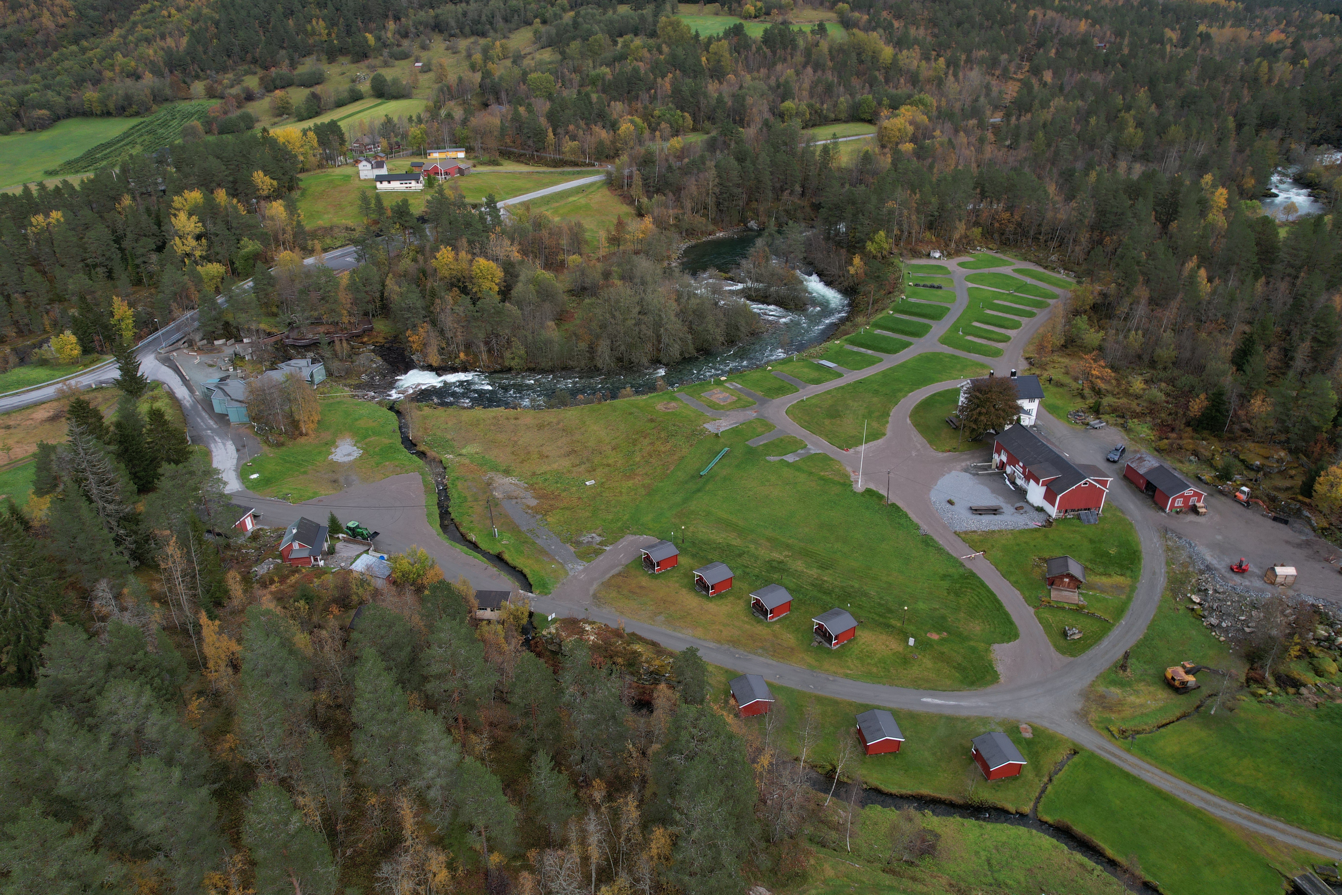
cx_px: 671
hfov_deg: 78.6
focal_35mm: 22
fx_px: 820
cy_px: 448
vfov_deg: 57.2
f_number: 2.8
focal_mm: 8.38
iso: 100
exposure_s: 1/500
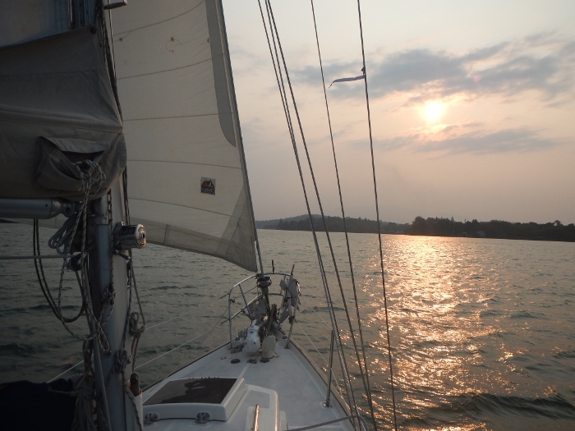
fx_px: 465
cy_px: 216
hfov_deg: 63.4
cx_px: 288
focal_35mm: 28
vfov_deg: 49.7
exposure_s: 1/1250
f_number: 3.9
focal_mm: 5
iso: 125
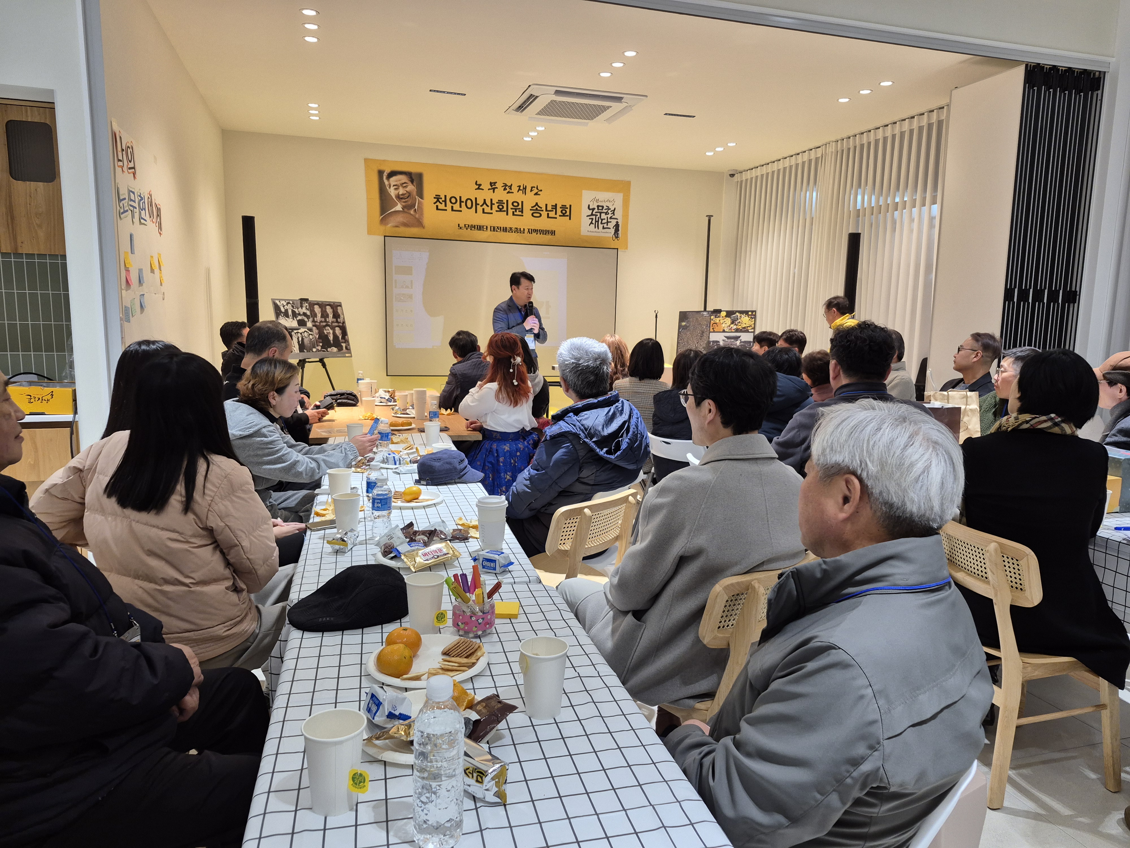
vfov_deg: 58.9
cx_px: 565
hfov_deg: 73.9
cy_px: 424
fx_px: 751
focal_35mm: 23
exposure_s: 1/60
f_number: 1.8
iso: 160
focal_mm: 5.4
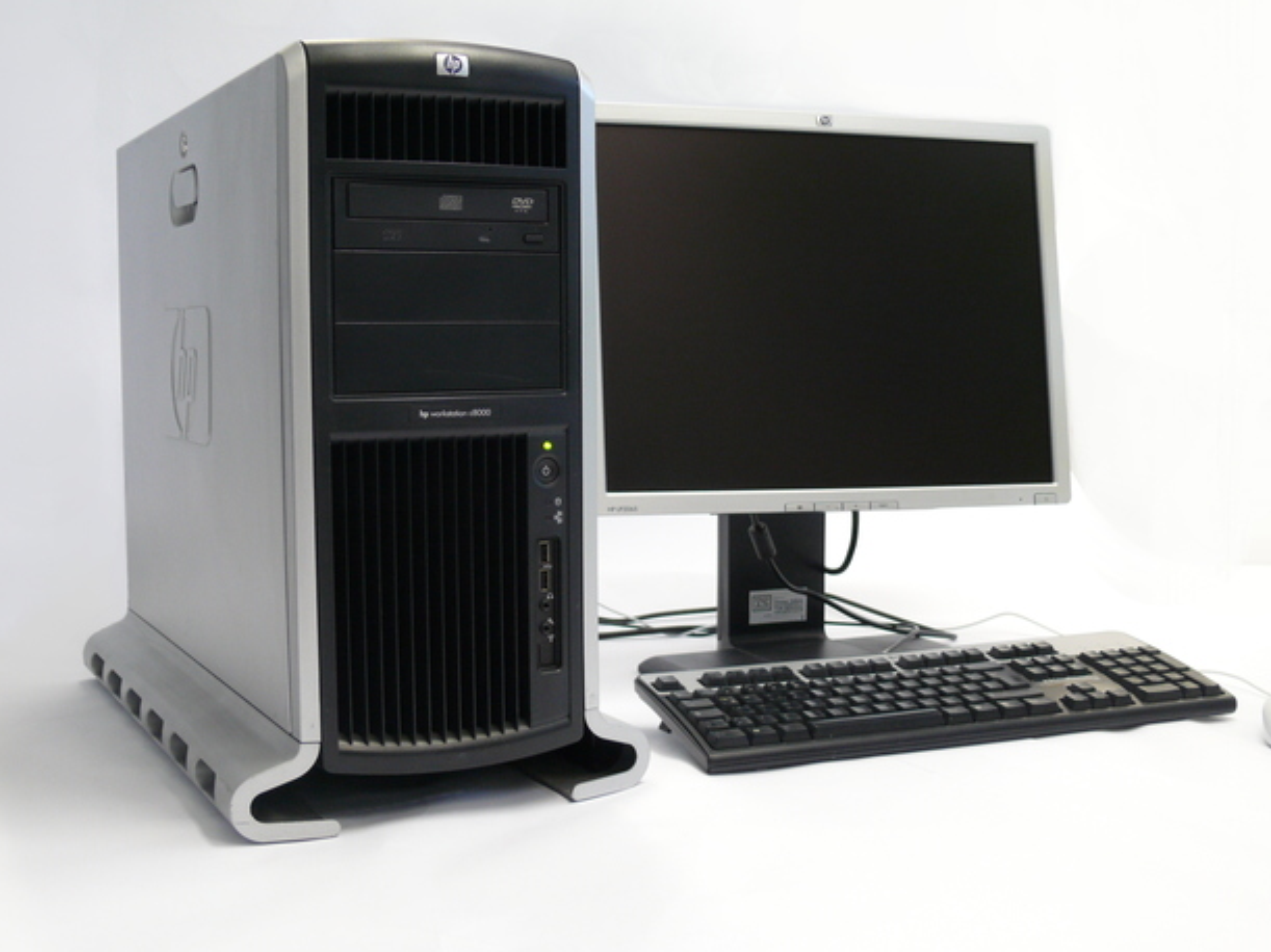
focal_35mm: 44
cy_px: 472
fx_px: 1615
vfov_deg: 32.9
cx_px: 641
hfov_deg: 43.0
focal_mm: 8.9
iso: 200
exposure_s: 1/30
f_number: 2.8
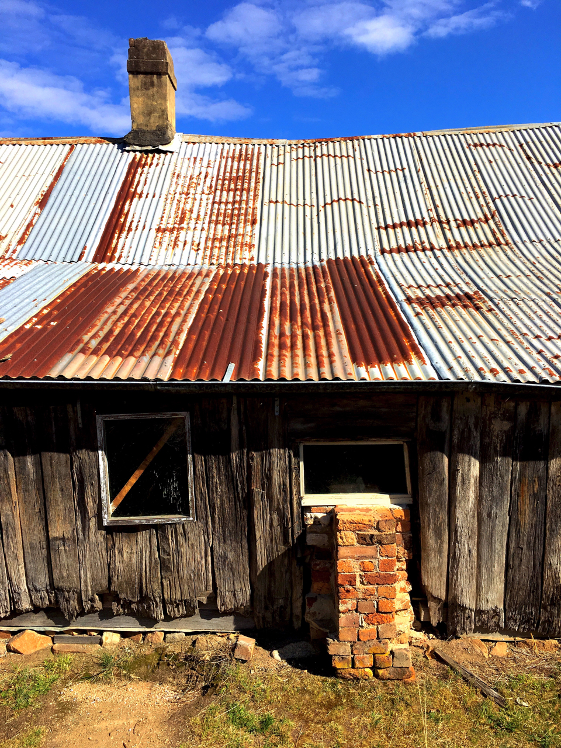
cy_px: 374
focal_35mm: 29
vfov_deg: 61.7
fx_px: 627
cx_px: 280
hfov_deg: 48.2
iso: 25
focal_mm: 4.15
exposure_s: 1/2747
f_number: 2.2
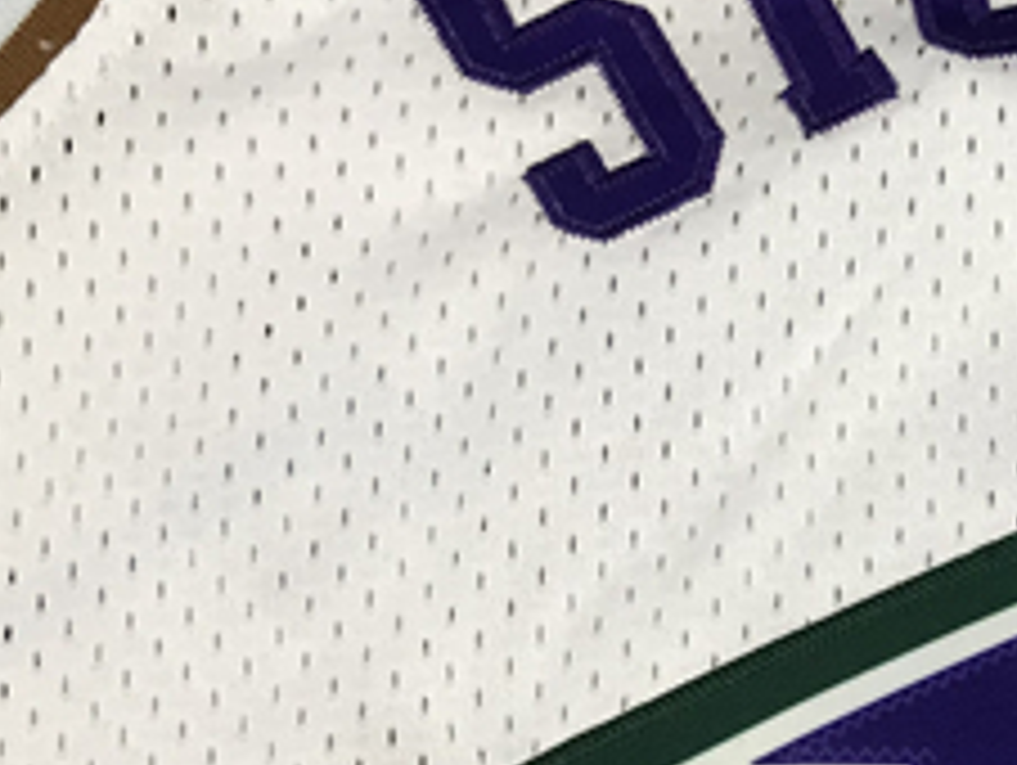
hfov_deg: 18.4
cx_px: 1350
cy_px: 783
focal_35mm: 99
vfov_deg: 14.7
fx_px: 2912
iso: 32
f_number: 1.8
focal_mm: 3.99
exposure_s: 1/100
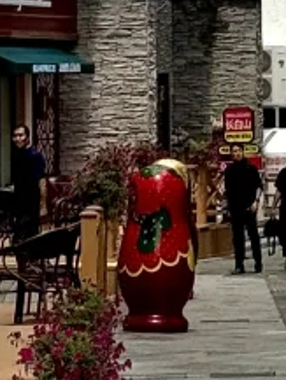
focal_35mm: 318
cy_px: -427
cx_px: 223
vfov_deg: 6.0
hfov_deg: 4.7
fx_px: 3500
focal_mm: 6.86
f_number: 1.78
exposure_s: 1/4950
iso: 64
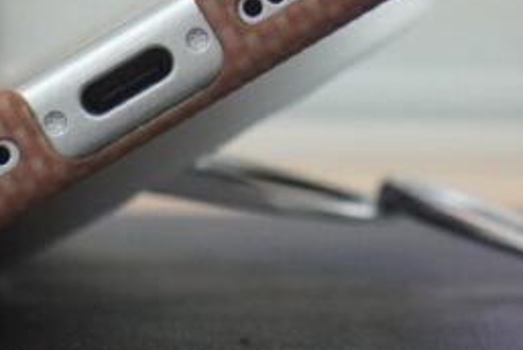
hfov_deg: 9.8
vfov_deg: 6.6
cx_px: 208
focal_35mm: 209
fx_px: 3040
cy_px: -17
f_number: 5.6
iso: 2500
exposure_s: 1/60
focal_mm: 35
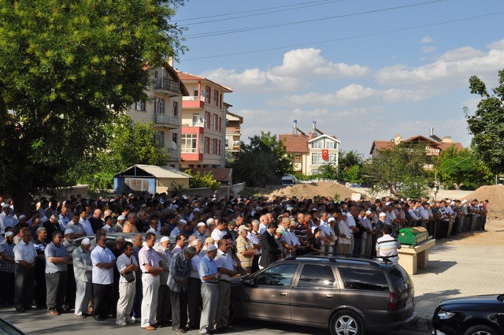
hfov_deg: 41.2
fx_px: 671
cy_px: 168
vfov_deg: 28.0
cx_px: 252
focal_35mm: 48
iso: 400
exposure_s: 1/200
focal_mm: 32
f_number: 16
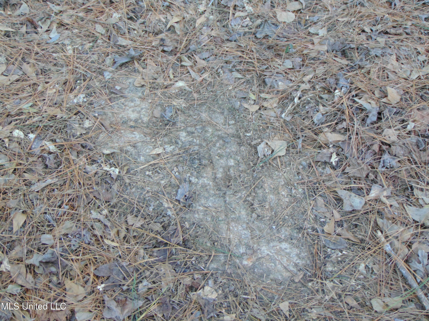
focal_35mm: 50
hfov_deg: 38.2
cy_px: 160
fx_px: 620
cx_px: 214
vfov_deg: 29.1
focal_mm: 9
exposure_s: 1/30
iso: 320
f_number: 3.5
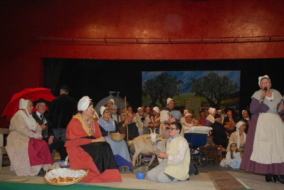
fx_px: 284
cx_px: 142
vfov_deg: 37.0
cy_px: 95
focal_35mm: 36
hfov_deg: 53.1
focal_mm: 24
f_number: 4.2
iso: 280
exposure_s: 1/60
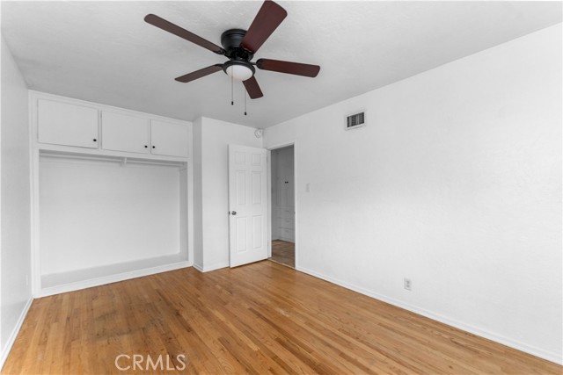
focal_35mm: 14
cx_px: 282
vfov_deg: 81.2
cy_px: 188
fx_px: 219
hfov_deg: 104.2
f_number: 5
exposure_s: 1/2.5
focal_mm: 14
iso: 2000
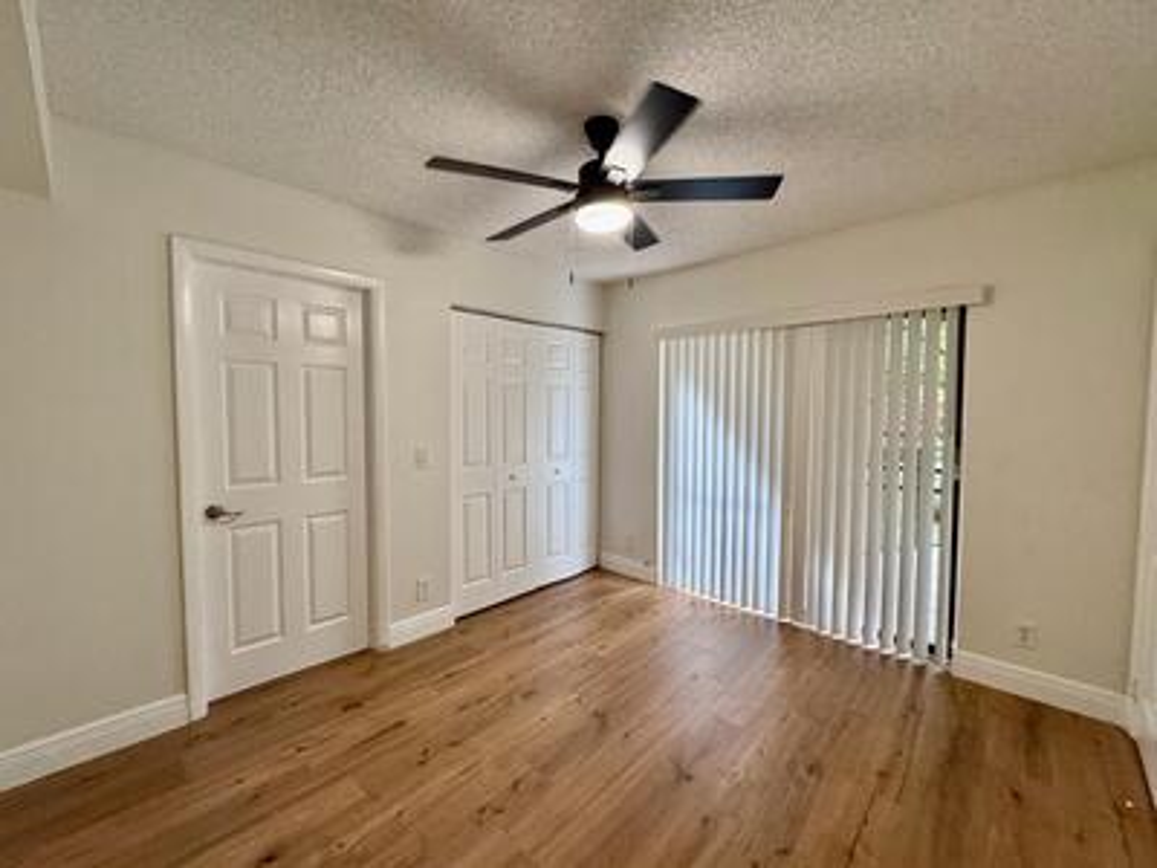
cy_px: 434
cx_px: 578
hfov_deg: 102.1
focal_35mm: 14
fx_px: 468
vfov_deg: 85.7
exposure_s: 1/120
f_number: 2.2
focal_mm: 2.22
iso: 320
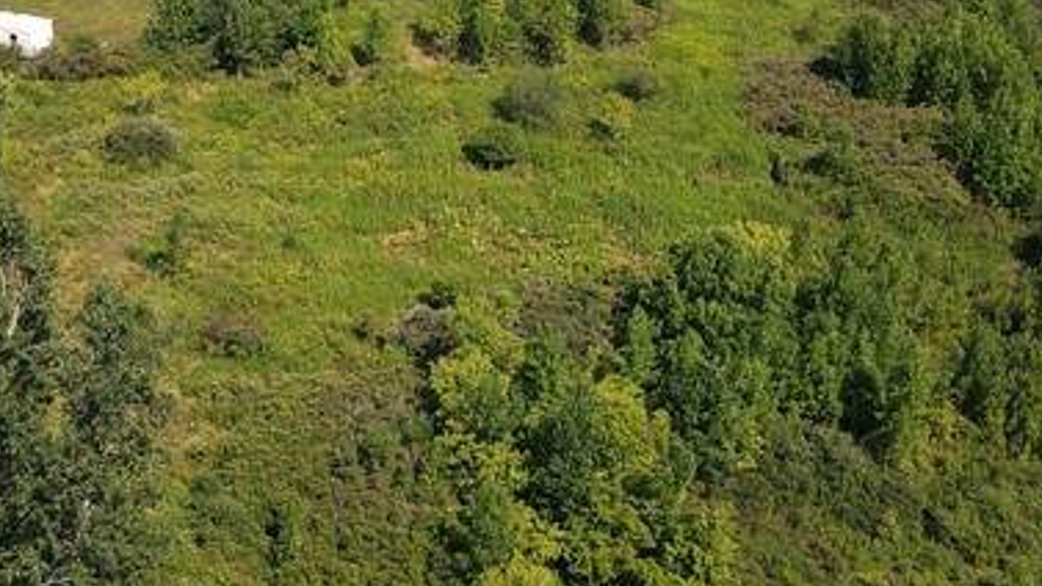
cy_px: 108
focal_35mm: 71
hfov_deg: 29.5
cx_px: 323
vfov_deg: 16.8
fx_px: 1962
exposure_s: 1/640
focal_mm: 4.5
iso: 100
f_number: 2.8
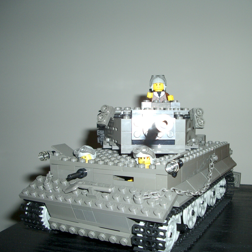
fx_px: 346
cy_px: 124
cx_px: 151
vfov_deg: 40.0
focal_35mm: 42
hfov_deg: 39.9
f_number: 2.6
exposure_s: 1/40
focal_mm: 5.8
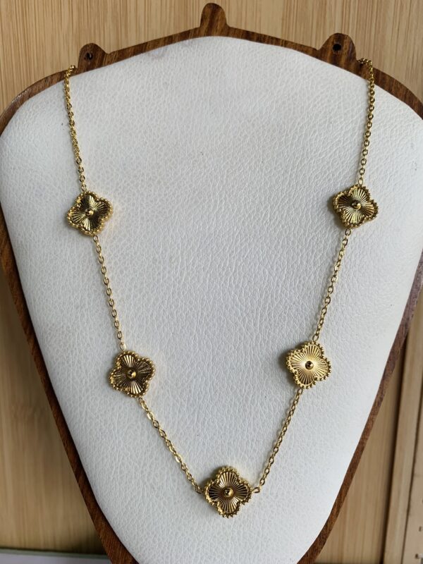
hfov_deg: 53.1
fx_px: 424
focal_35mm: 26
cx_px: 212
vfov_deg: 67.3
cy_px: 282
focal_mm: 4.25
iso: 32
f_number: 1.8
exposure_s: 1/100
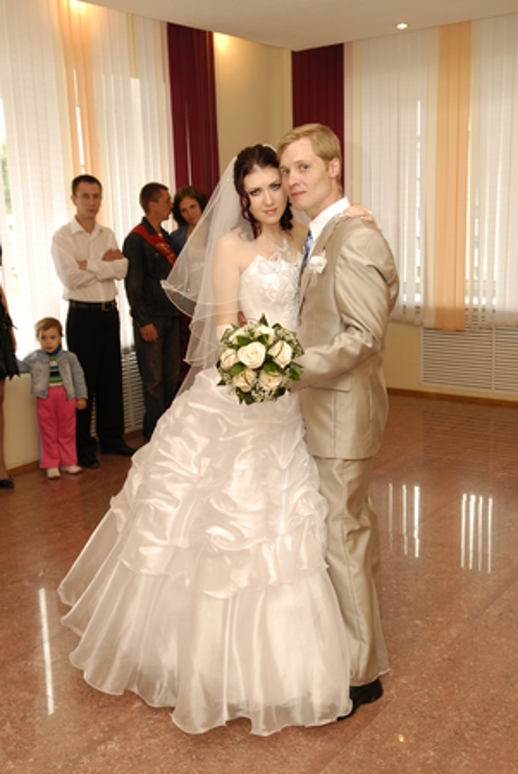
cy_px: 387
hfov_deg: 34.3
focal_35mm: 39
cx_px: 259
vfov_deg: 49.5
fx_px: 840
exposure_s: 1/80
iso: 250
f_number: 5
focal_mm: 26
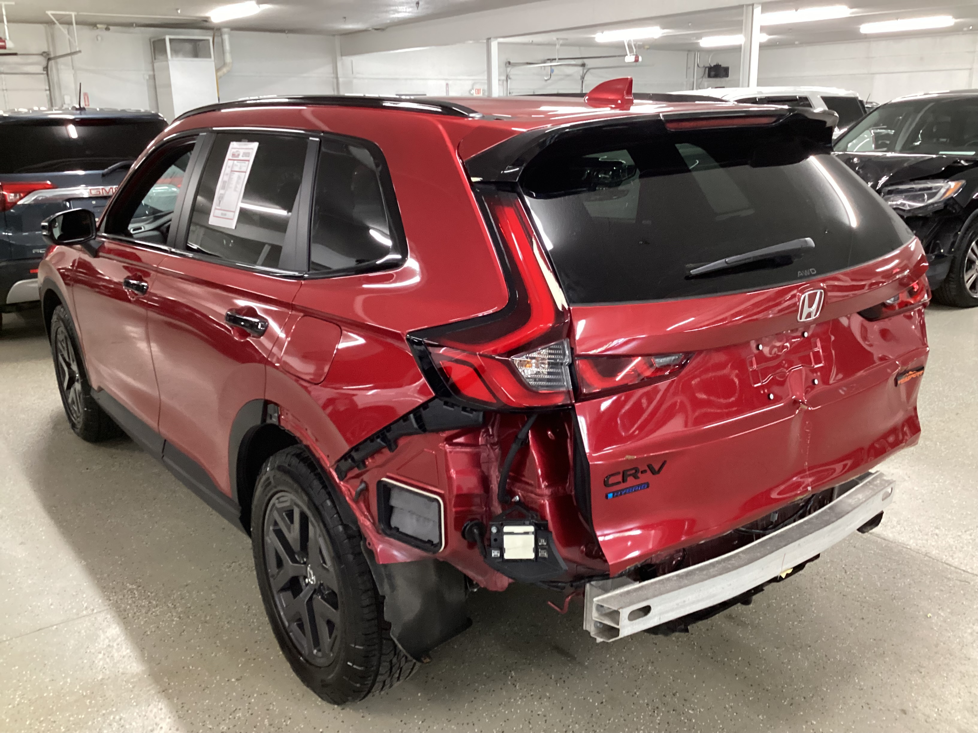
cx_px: 489
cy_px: 366
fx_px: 876
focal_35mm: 31
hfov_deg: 58.4
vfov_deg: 45.4
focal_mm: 3.3
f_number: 2.4
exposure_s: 1/33
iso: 400
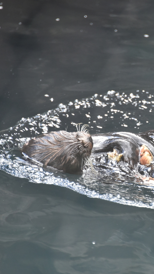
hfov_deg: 2.6
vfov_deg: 4.6
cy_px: 137
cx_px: 119
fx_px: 3437
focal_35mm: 473
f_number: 5.6
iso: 2000
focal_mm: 300
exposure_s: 1/640
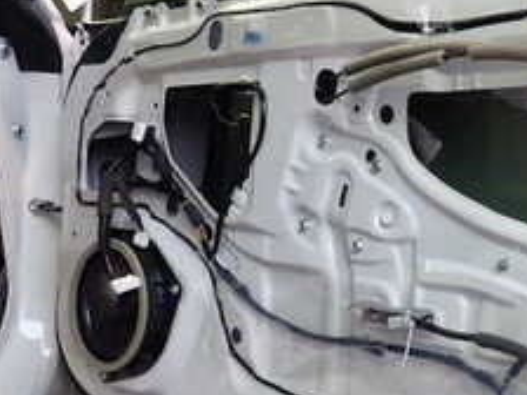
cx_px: 511
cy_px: 143
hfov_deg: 27.5
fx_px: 1020
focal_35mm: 67
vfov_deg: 21.9
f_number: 2
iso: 200
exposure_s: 1/40
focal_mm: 4.5
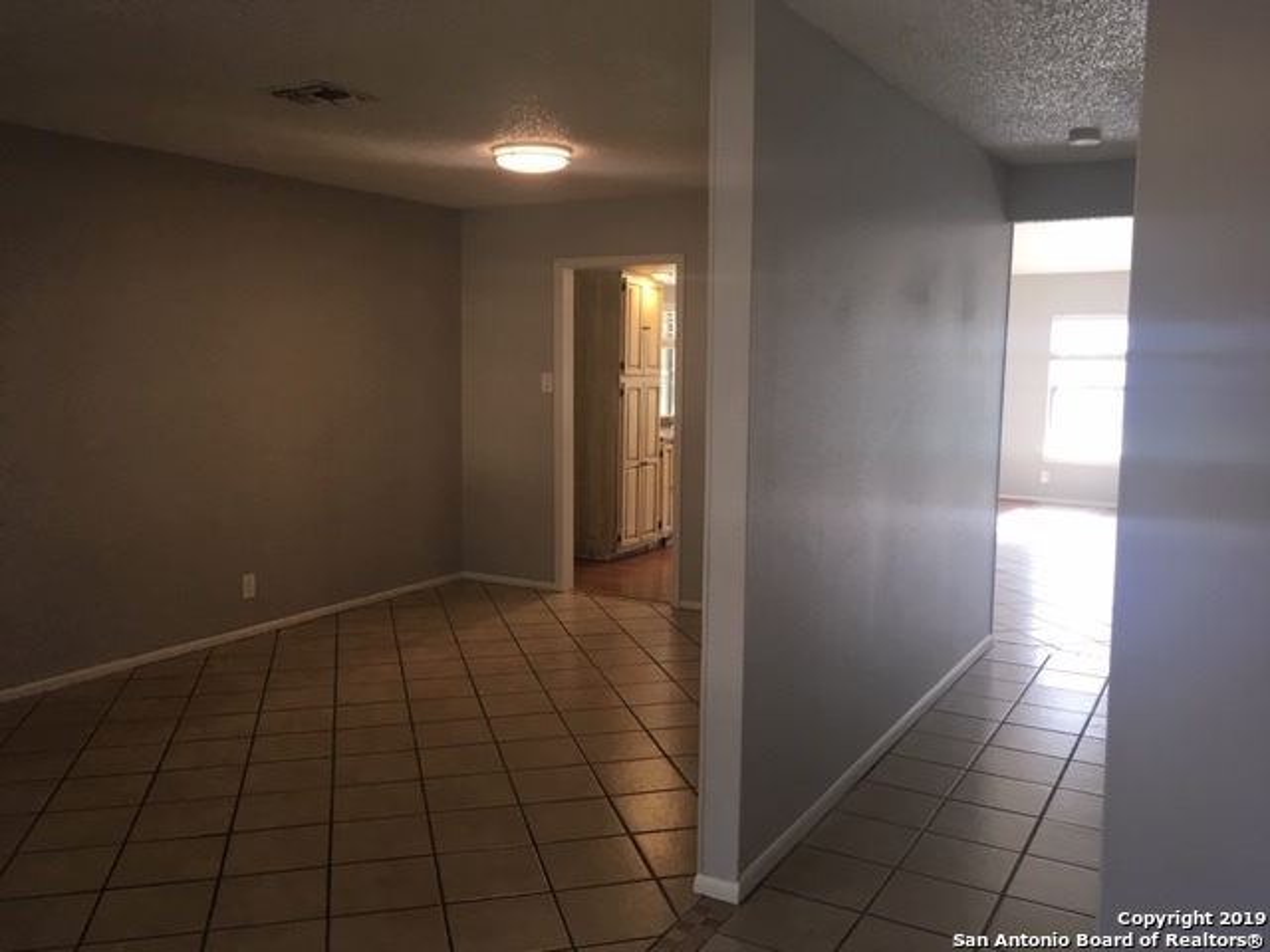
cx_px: 635
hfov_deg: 61.7
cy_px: 476
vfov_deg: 48.2
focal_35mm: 29
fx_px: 1064
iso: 25
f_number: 2.2
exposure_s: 1/30
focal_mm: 4.15
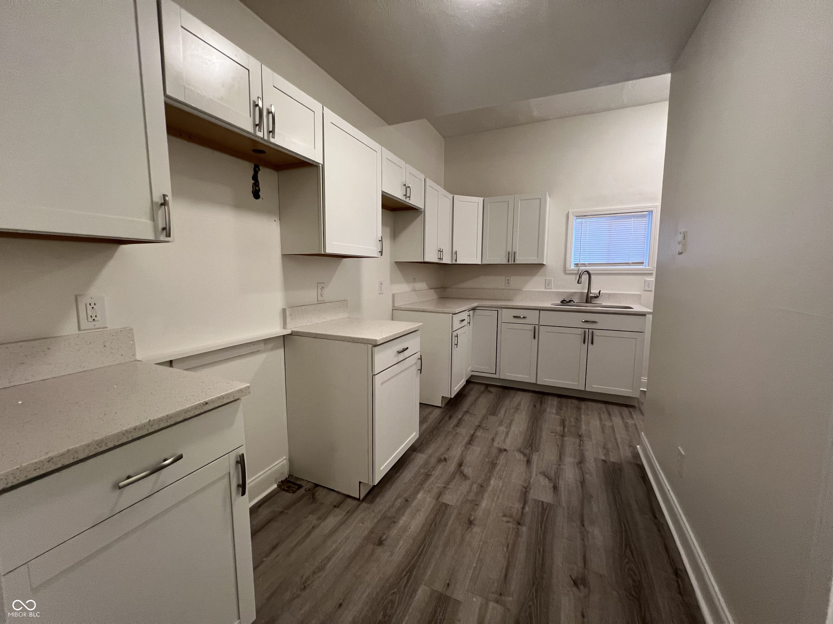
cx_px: 416
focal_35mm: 13
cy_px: 312
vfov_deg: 89.9
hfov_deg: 106.2
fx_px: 313
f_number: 1.8
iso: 200
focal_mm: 1.57
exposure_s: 1/120
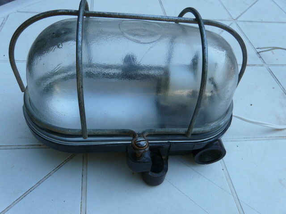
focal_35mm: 28
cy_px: 107
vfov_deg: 49.7
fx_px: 231
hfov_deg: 63.4
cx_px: 143
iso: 100
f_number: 4
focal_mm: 4.6
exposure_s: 1/125
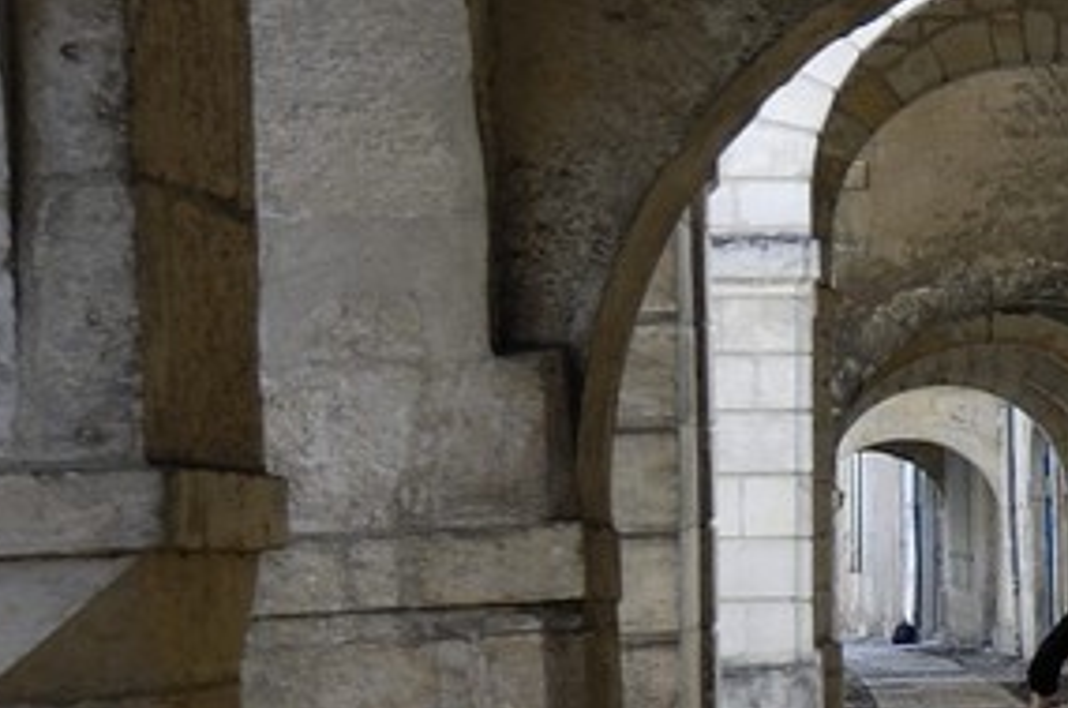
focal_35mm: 202
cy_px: 363
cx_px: 2698
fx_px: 5983
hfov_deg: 9.0
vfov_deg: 6.8
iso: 100
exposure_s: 1/60
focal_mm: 24
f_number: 5.6
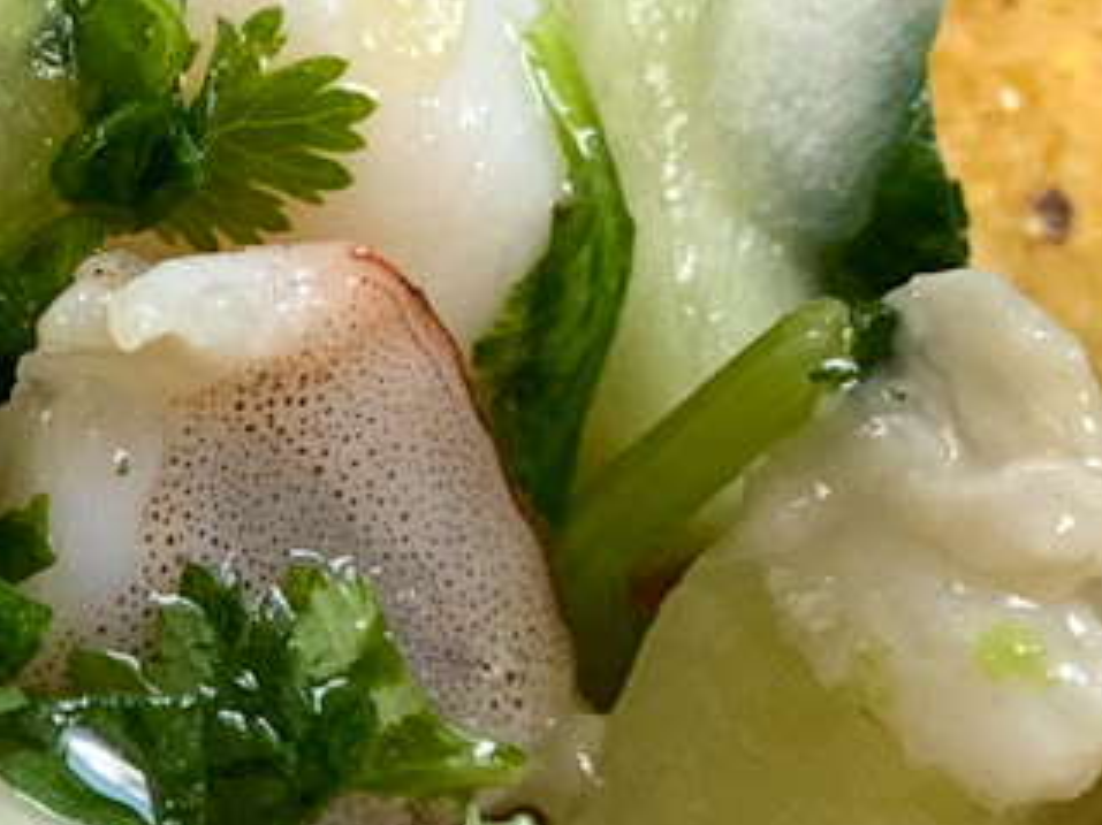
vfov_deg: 8.4
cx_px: -169
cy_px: 1653
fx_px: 5314
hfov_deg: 11.6
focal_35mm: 167
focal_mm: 4.25
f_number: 1.8
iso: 80
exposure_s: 1/120
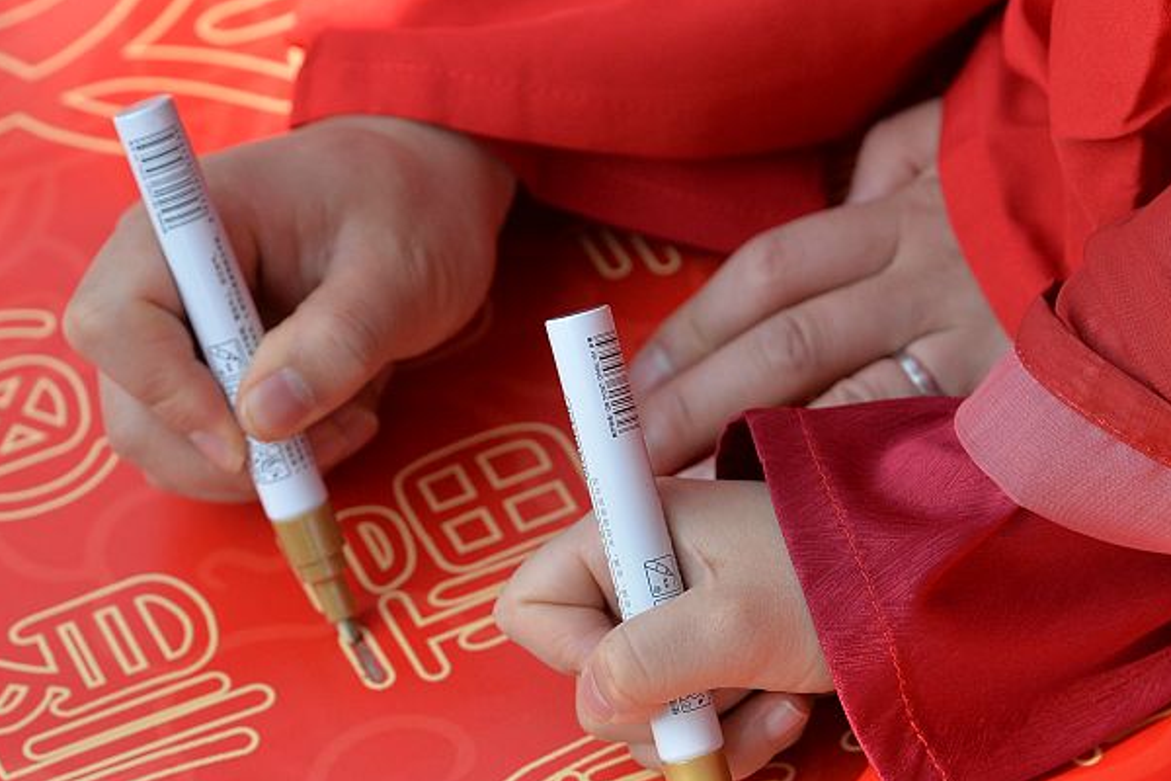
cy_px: 661
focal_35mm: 232
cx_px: 474
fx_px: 7546
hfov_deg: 8.9
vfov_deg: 5.9
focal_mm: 116
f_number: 4.5
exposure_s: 1/1600
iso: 640
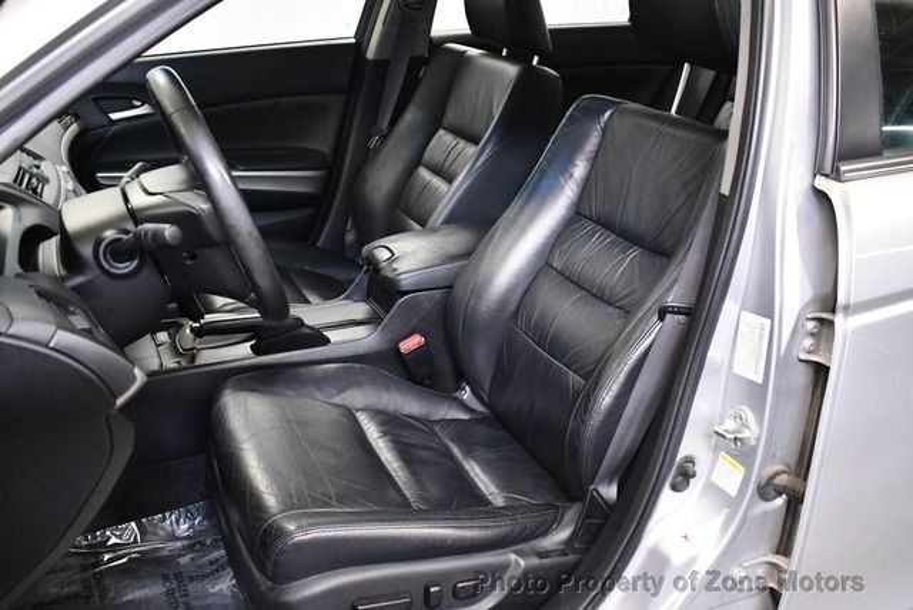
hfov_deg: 53.1
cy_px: 305
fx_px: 914
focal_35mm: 36
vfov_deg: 36.9
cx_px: 456
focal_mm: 18
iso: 3200
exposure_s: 1/125
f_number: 3.5
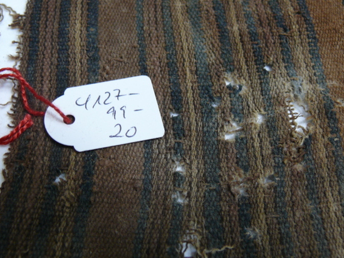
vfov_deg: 28.5
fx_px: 507
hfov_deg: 37.5
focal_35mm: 51
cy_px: 113
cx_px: 162
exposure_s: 1/30
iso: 125
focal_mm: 7.4
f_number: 2.8
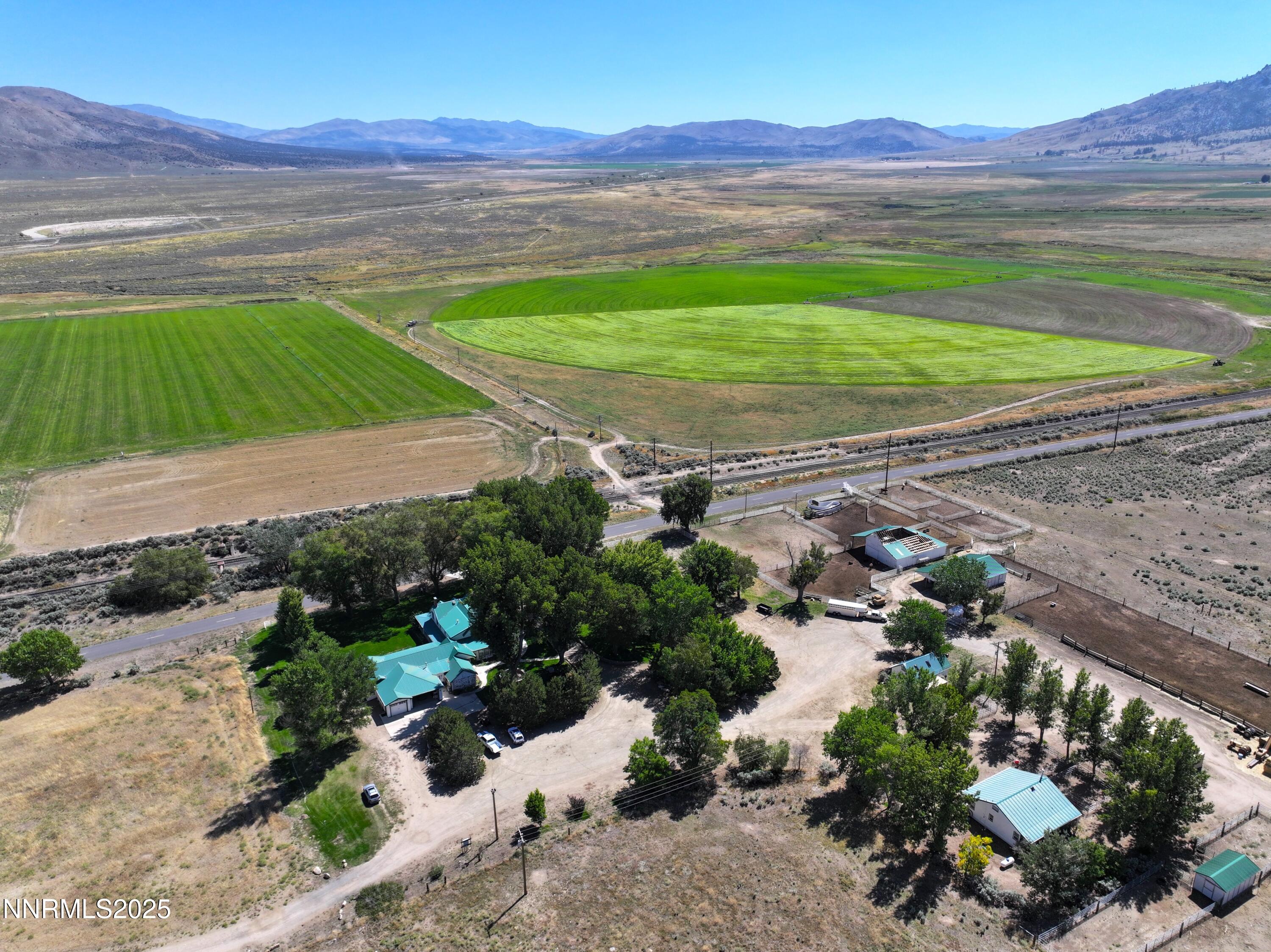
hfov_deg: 71.6
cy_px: 476
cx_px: 636
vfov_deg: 56.8
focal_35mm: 24
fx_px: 881
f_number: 2.8
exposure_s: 1/2500
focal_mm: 12.29
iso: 150
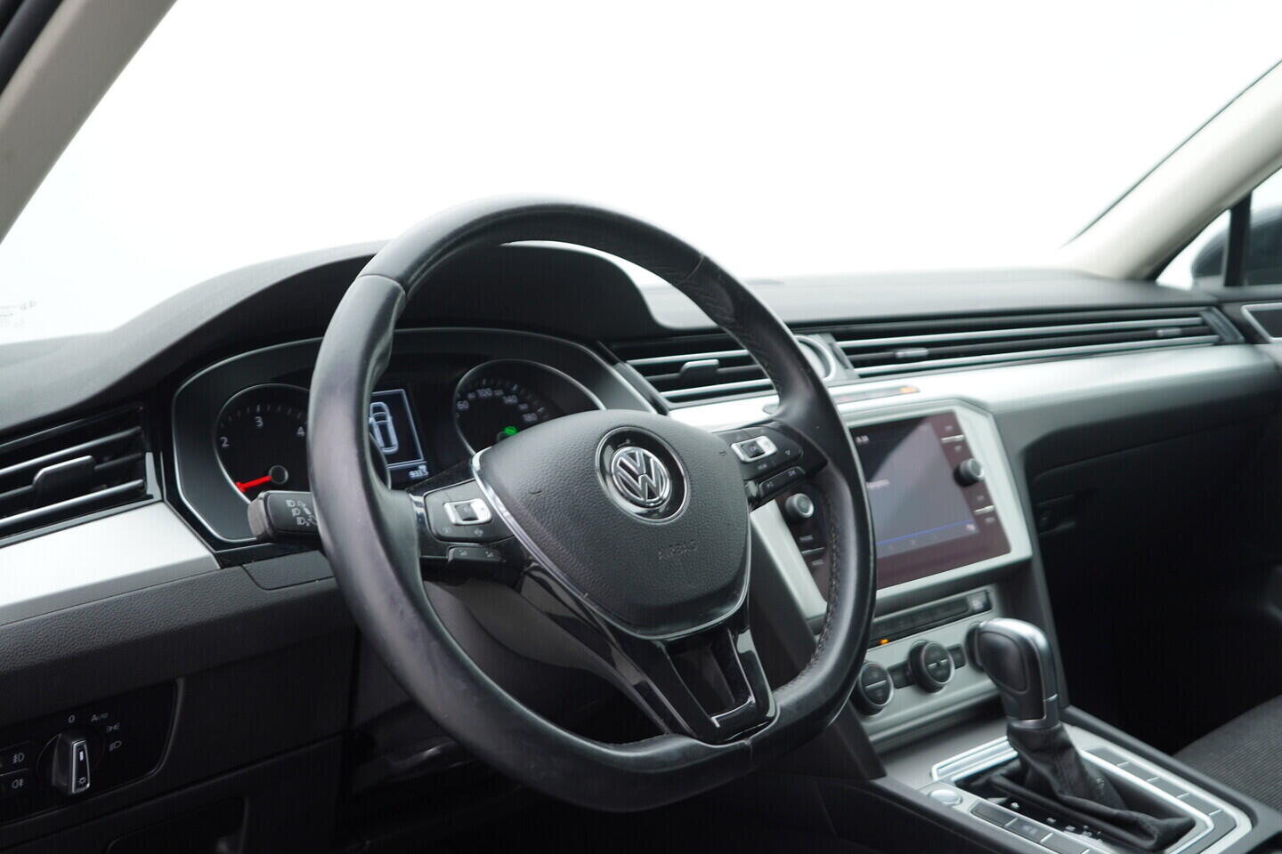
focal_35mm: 36
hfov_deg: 53.1
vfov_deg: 36.9
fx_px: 1282
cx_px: 641
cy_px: 427
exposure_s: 1/40
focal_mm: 24
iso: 125
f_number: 2.8
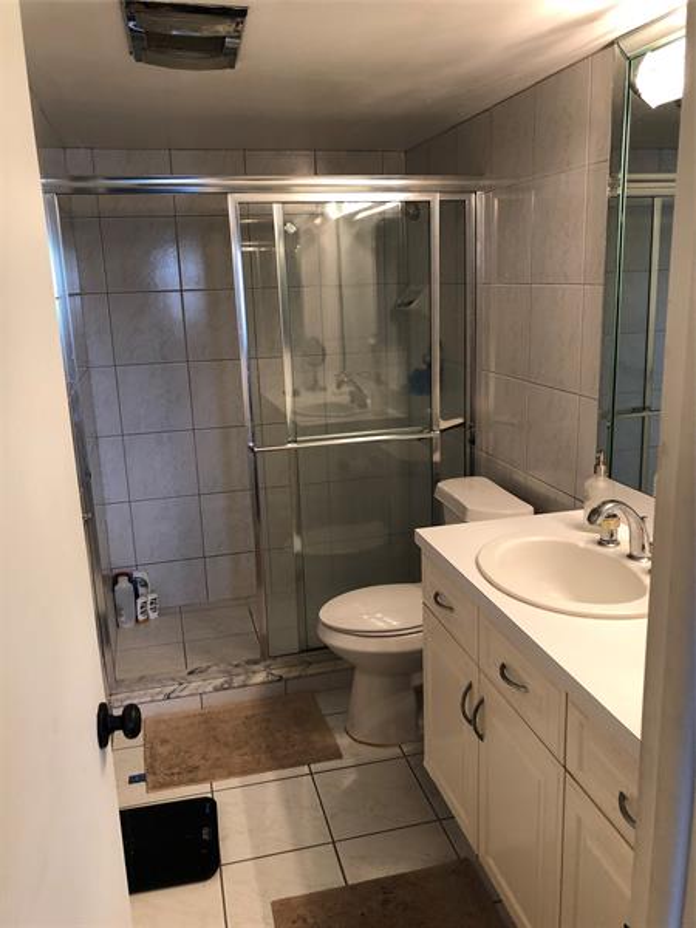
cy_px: 464
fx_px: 751
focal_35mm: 28
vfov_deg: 63.4
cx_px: 348
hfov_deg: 49.7
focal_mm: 3.99
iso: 40
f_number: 1.8
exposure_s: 1/24
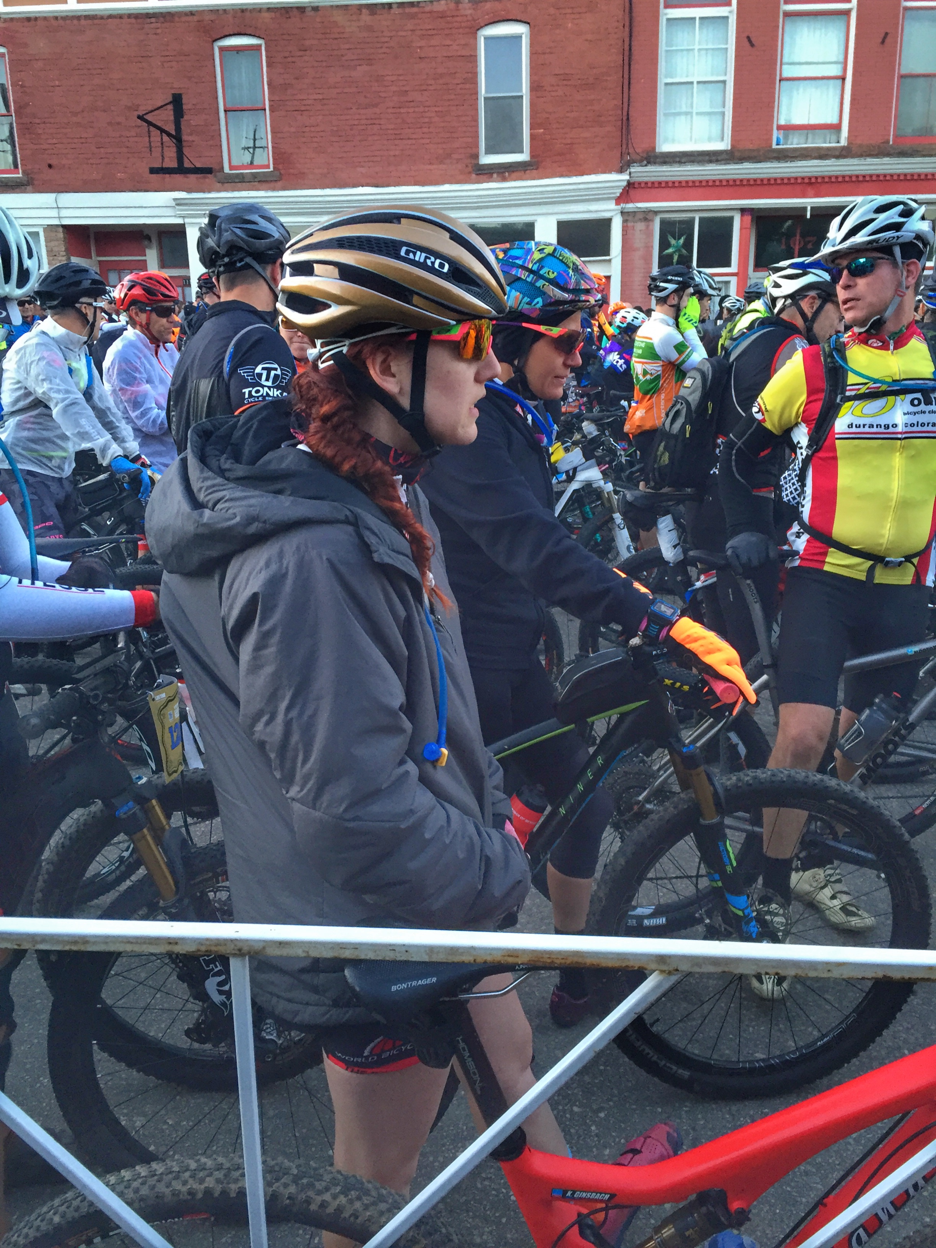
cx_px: 468
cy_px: 624
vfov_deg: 61.7
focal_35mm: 29
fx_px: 1046
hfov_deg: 48.2
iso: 50
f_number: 2.2
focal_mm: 4.15
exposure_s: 1/30
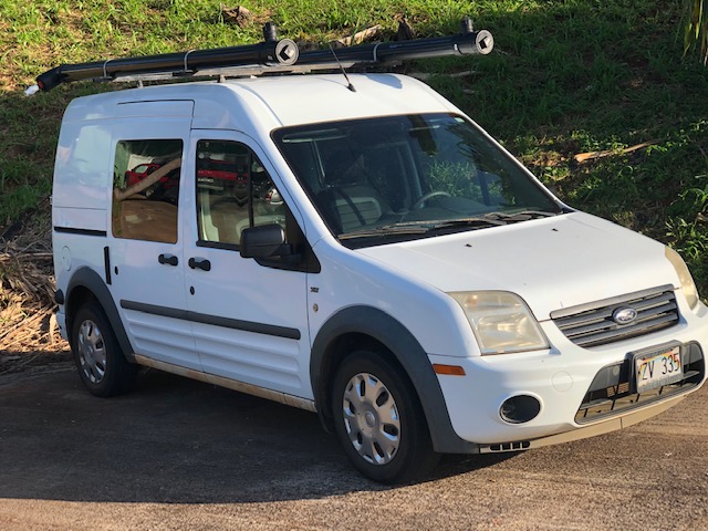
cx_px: 354
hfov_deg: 33.8
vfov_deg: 25.7
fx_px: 1166
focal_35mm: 57
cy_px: 266
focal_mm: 6.6
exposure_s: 1/480
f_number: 2.8
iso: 20
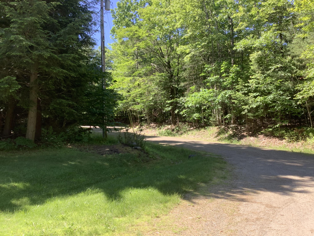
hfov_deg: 58.4
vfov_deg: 45.4
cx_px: 157
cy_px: 118
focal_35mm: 31
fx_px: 281
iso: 25
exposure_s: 1/186
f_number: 2.4
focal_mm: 3.3
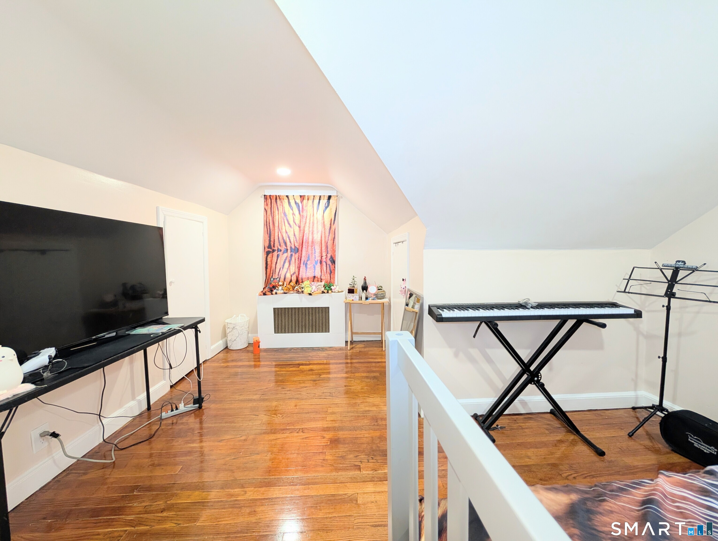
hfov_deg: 110.5
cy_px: 270
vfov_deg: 94.6
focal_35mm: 12
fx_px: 249
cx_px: 359
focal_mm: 2.02
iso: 362
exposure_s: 1/120
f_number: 1.7
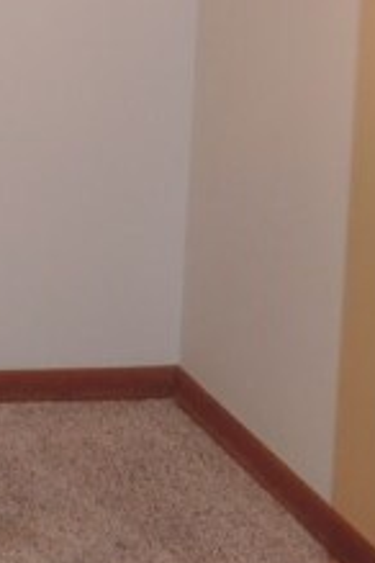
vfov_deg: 17.7
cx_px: -329
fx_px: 1765
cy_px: 18
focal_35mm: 113
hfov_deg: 11.2
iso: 320
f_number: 3.2
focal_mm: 6.6
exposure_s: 1/30
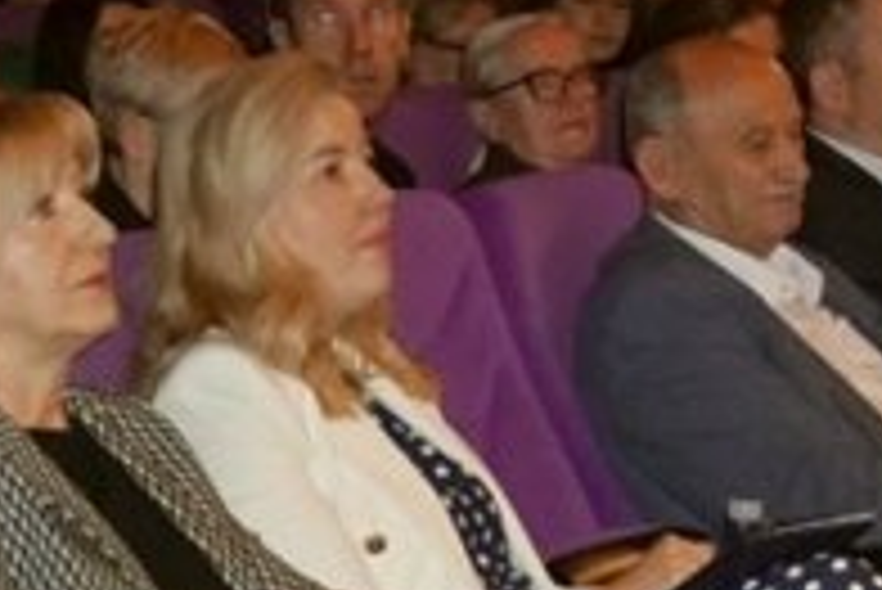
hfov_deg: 7.7
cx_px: 230
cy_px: 754
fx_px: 6522
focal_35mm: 266
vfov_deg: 5.2
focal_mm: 34
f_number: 5
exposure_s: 1/60
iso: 2000
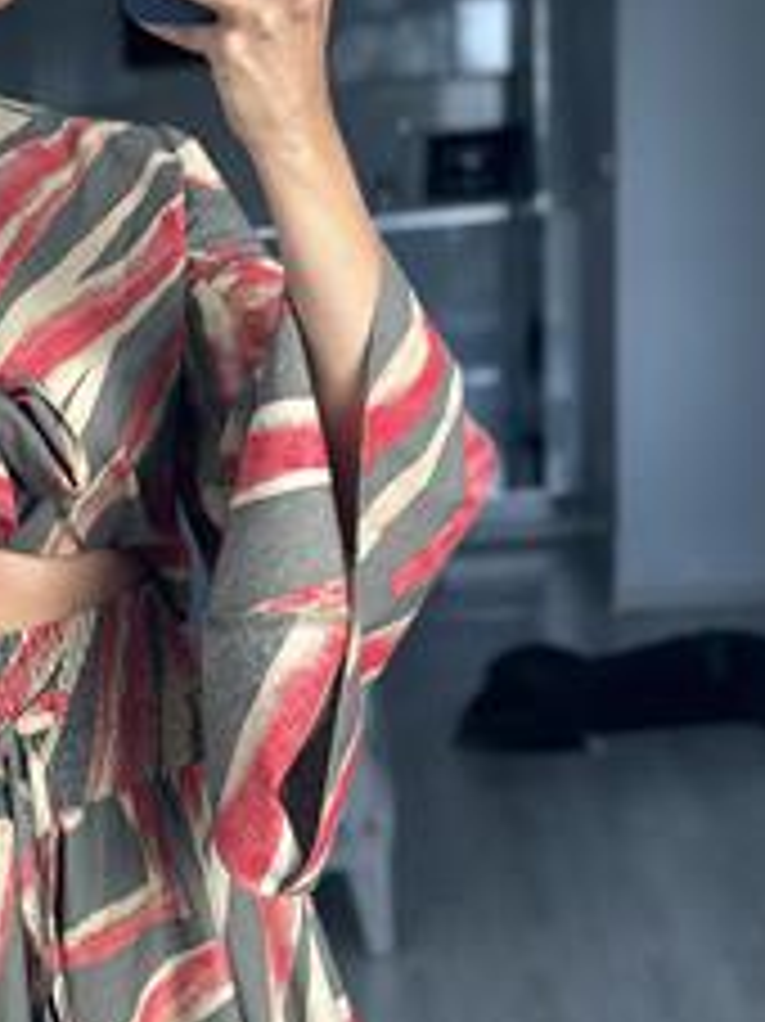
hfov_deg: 13.6
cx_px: -50
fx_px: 3156
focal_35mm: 107
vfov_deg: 18.4
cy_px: 536
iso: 100
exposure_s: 1/134
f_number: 1.78
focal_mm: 6.86
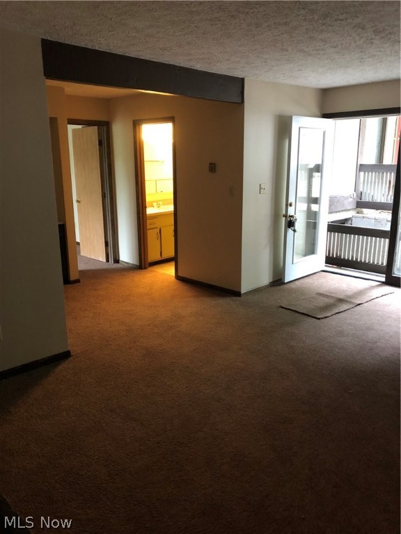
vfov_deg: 63.4
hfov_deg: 49.7
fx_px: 432
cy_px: 267
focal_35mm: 28
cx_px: 200
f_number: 1.8
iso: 100
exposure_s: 1/5
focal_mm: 3.99
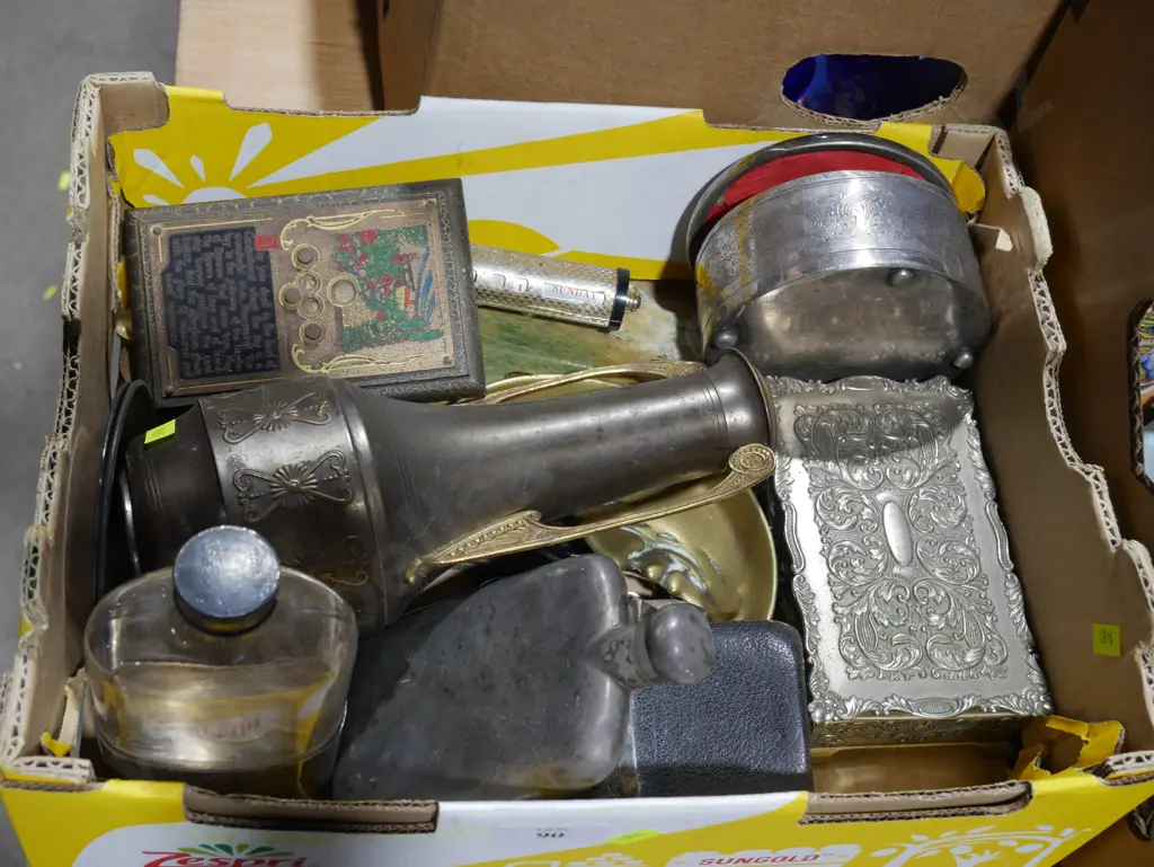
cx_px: 577
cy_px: 434
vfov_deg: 30.3
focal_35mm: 48
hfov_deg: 39.6
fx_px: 1601
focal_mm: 24
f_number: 5.2
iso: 400
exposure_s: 1/60
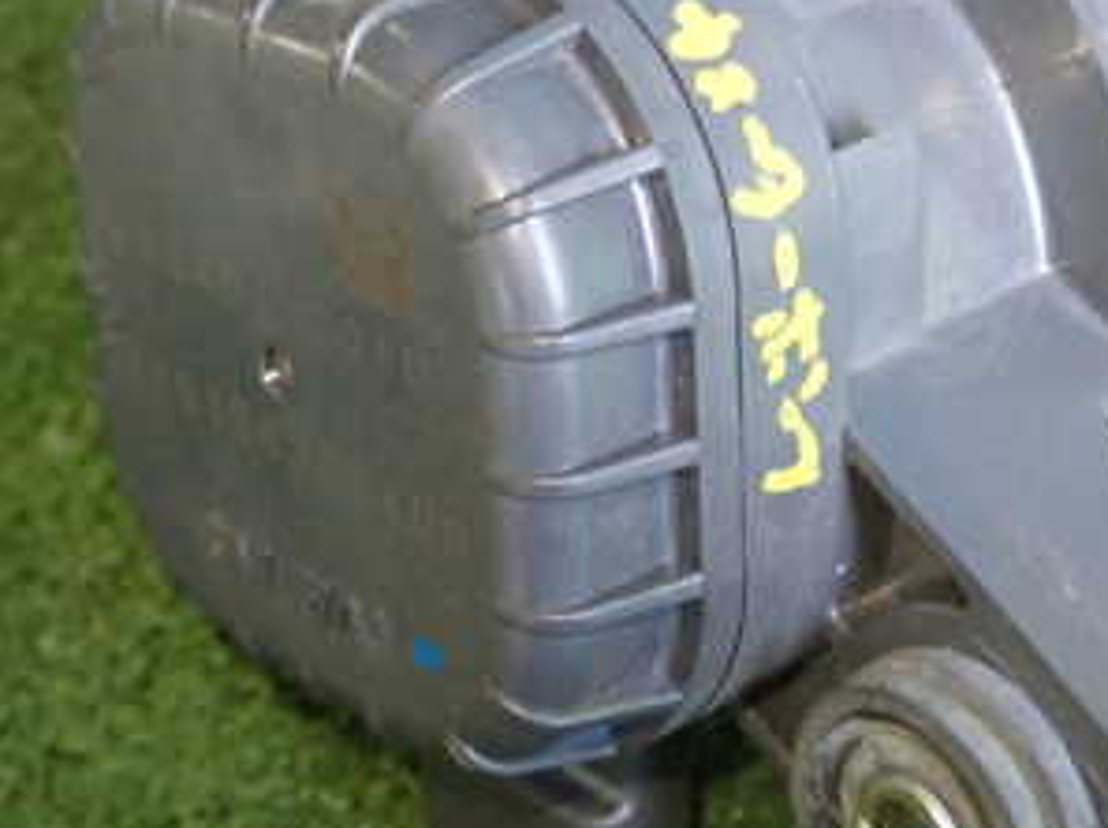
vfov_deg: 16.5
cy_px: 201
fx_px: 2845
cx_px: 698
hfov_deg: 22.0
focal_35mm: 89
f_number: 2.9
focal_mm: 7.84
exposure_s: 1/40
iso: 500
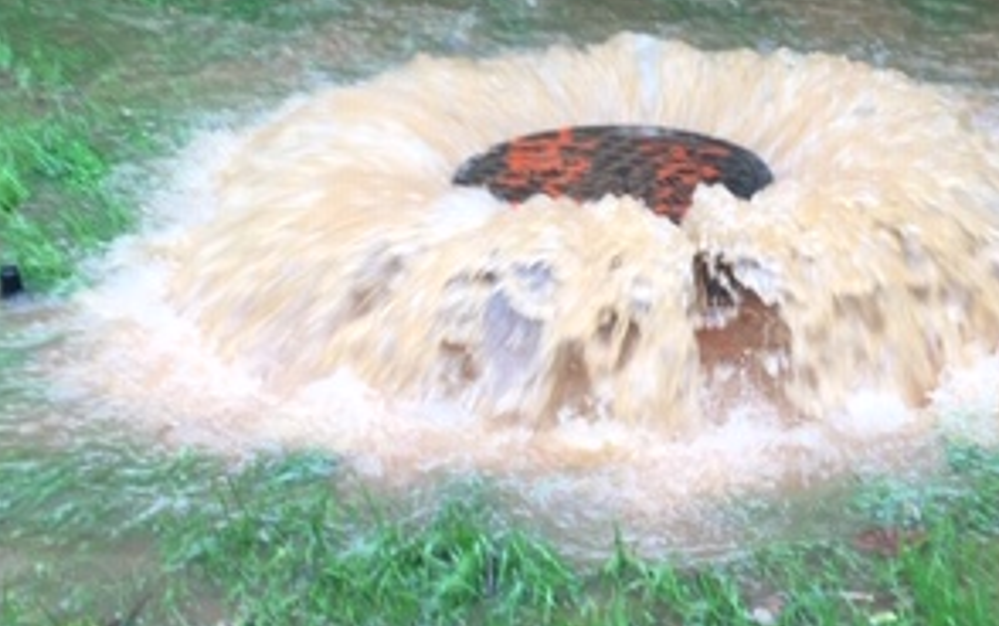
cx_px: 635
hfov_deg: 30.5
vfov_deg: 19.1
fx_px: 1825
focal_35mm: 67
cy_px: 61
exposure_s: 1/60
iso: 25
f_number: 2.2
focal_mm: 4.15
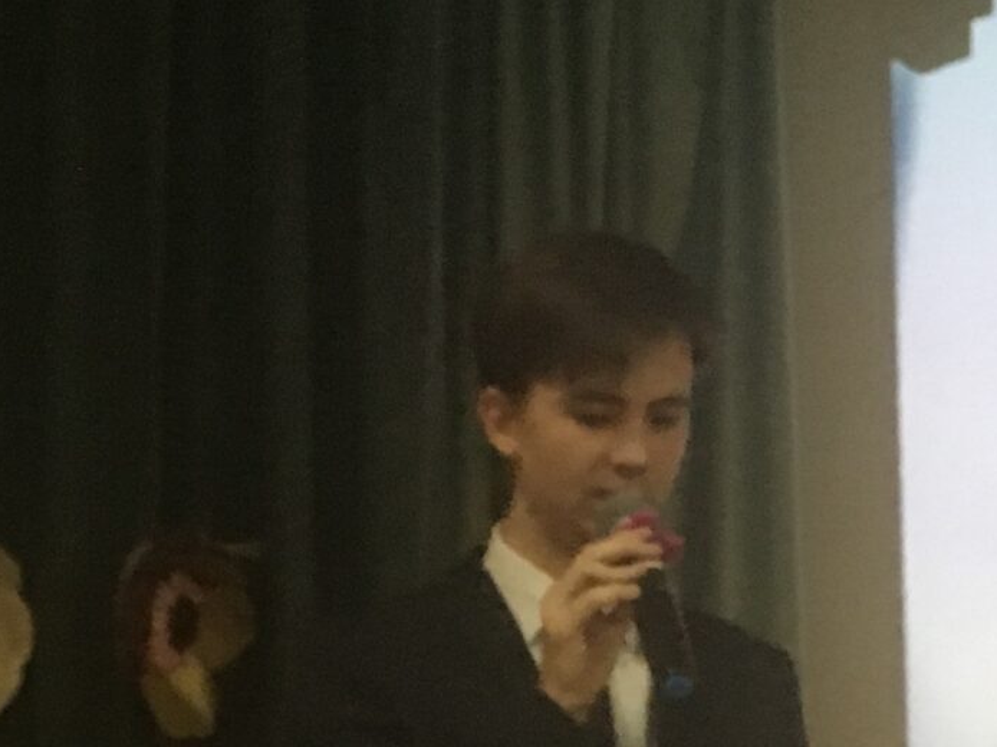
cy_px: 1103
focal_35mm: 107
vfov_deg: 13.1
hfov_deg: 18.4
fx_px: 3081
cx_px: 546
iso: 200
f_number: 2.2
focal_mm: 4.15
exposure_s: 1/17
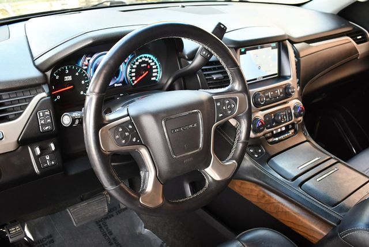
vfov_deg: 36.9
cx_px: 184
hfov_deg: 53.1
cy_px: 124
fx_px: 369
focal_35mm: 36
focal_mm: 18
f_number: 3.5
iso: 1000
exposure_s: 1/125
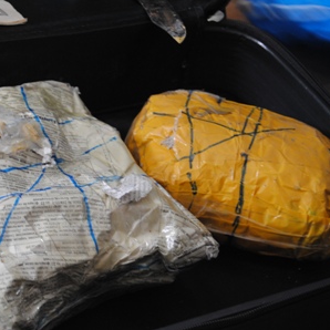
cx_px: 96
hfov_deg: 16.4
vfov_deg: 16.5
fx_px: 1139
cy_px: 165
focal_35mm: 106
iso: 400
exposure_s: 1/20
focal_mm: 55
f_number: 5.6
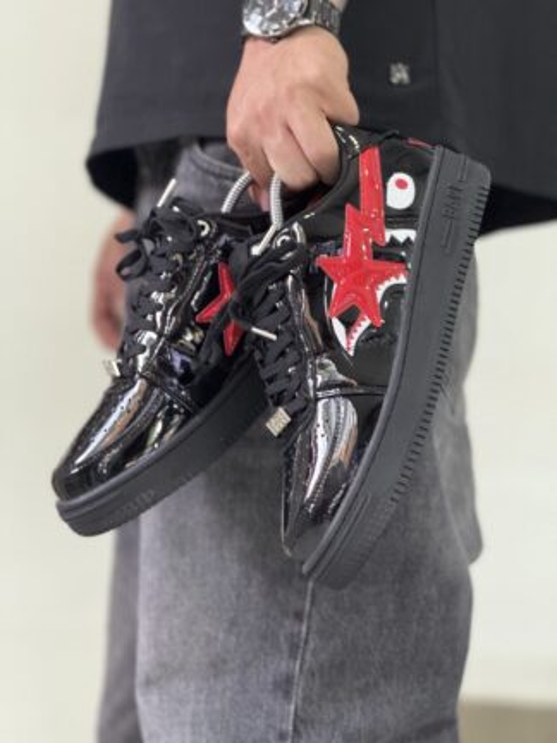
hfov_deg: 12.3
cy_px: 372
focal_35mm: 120
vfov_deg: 16.4
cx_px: 278
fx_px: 2575
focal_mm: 15.66
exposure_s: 1/40
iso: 800
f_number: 2.8
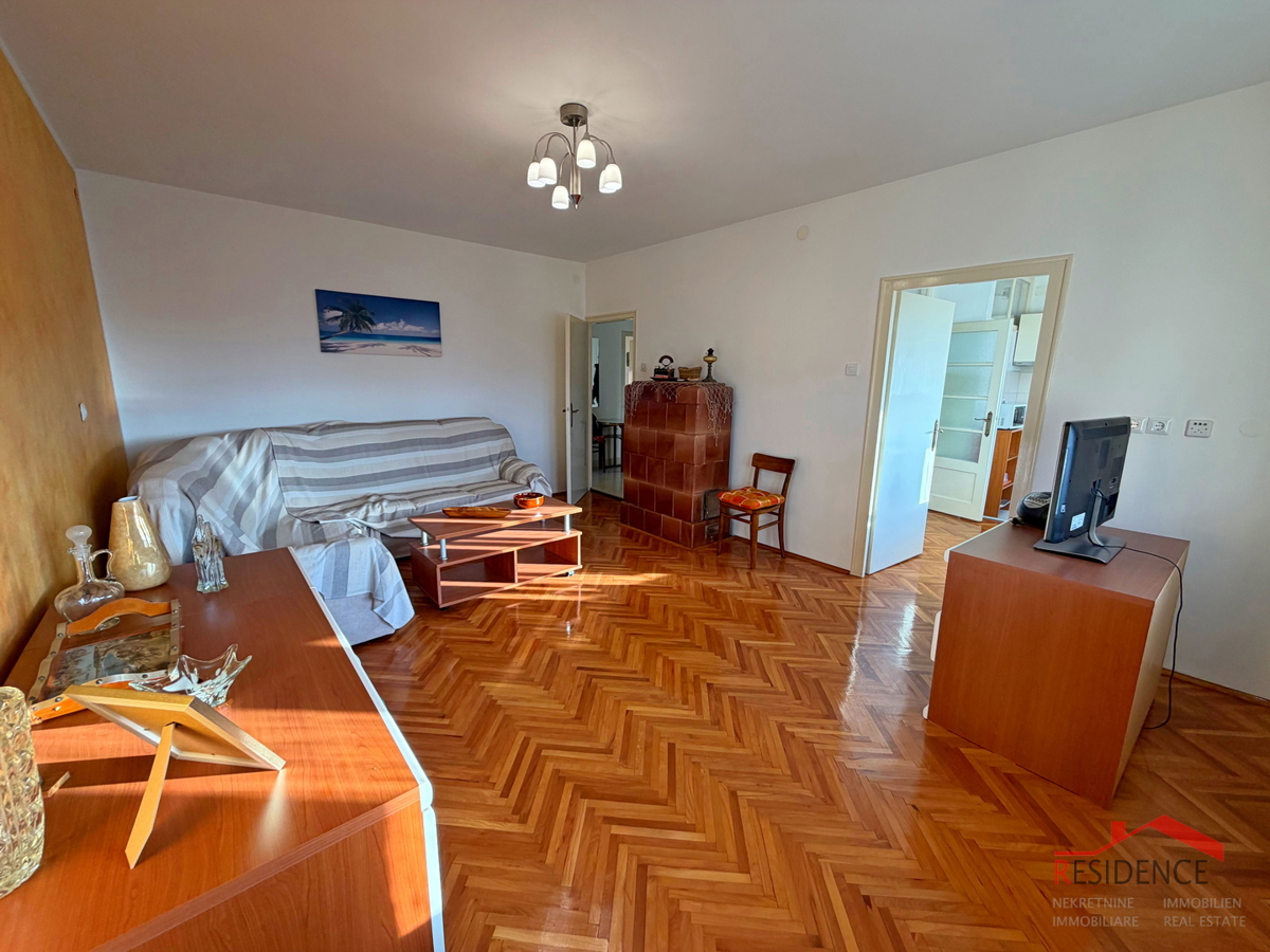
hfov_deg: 102.1
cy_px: 476
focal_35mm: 14
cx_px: 635
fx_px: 514
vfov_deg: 85.7
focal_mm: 2.22
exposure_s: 1/100
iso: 80
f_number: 2.2
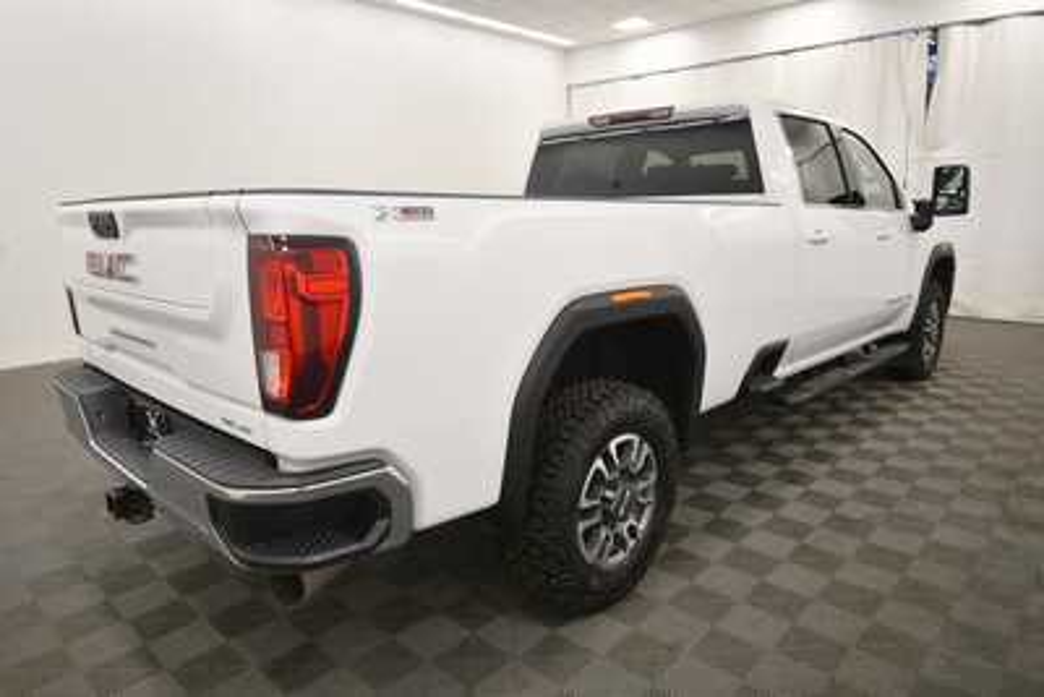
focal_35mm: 22
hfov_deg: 78.6
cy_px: 348
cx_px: 522
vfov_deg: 57.3
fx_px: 638
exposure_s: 1/200
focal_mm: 15
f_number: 5
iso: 800
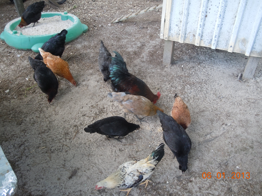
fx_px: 250
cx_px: 131
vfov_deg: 42.9
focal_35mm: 33
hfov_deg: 55.4
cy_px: 98
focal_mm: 5.9
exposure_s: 1/60
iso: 250
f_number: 4
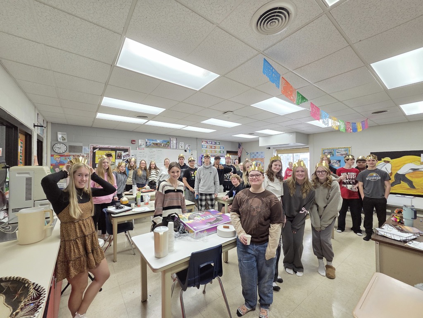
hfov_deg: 106.2
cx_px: 212
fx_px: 159
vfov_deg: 89.9
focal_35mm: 13
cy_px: 159
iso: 400
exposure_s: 1/60
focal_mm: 2.2
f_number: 2.2
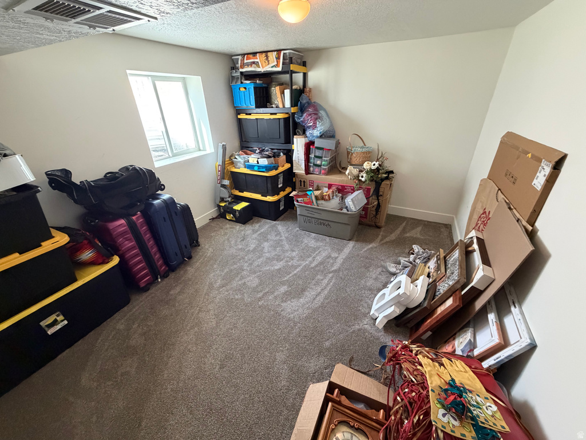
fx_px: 237
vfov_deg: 85.7
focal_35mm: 14
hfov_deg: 102.1
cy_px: 220
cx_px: 293
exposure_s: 1/60
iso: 640
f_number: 2.2
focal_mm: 2.22
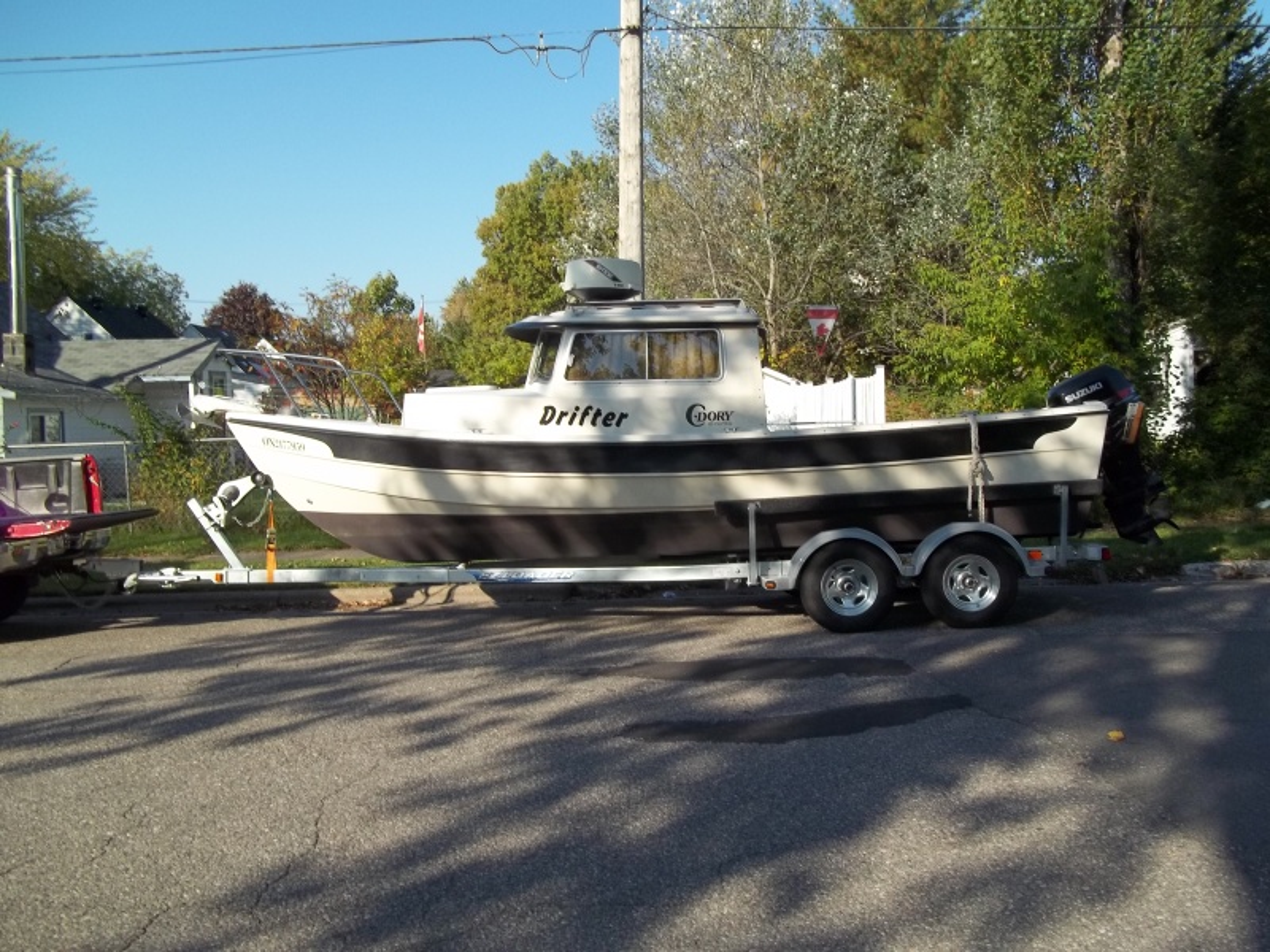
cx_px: 635
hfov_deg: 56.8
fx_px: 1174
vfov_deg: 44.2
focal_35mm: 32
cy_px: 476
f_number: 8.8
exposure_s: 1/100
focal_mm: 5.7
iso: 64
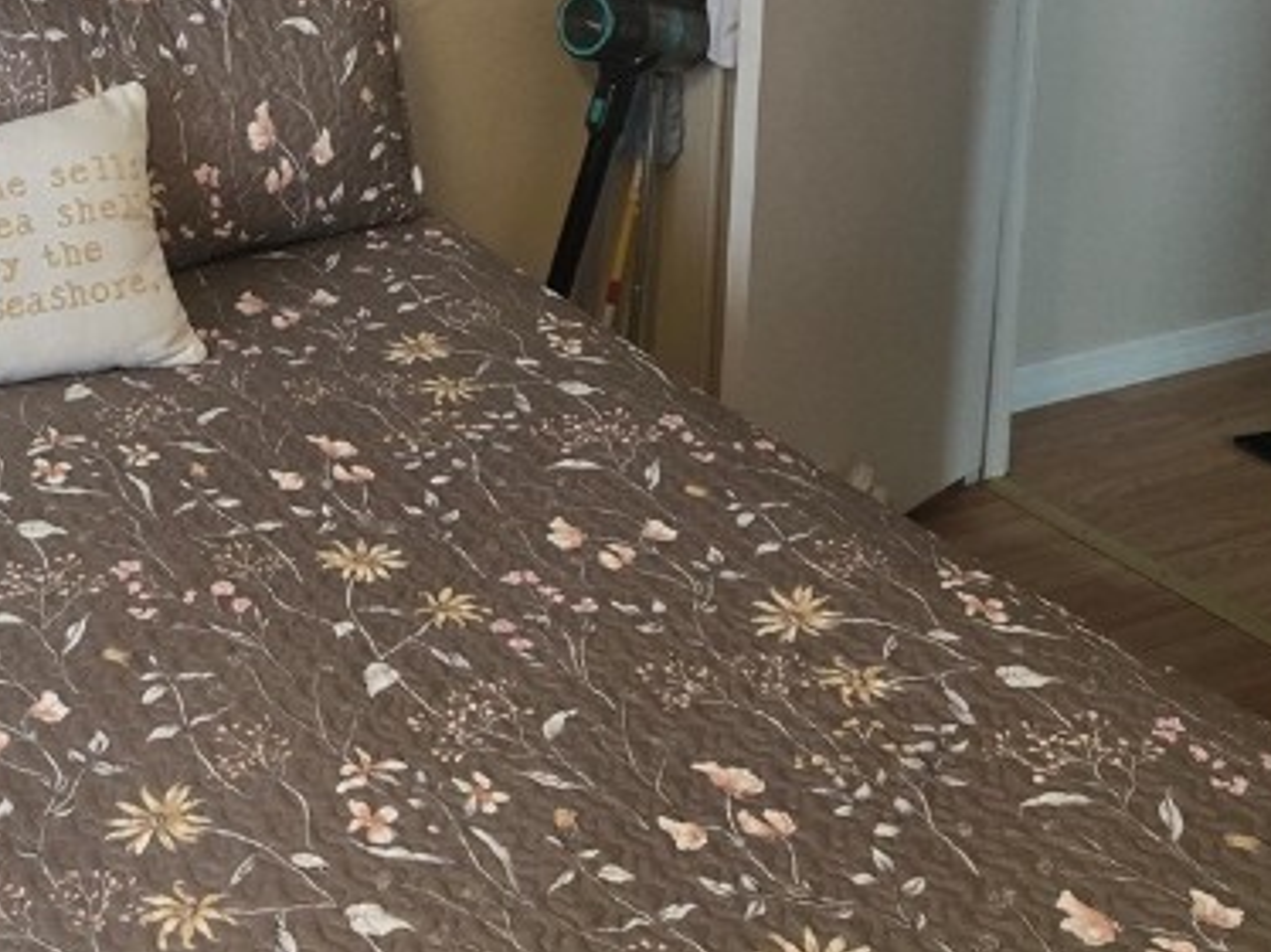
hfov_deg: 29.9
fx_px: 2312
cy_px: -14
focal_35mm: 63
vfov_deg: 22.3
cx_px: 228
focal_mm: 5.4
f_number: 1.8
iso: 400
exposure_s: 1/120
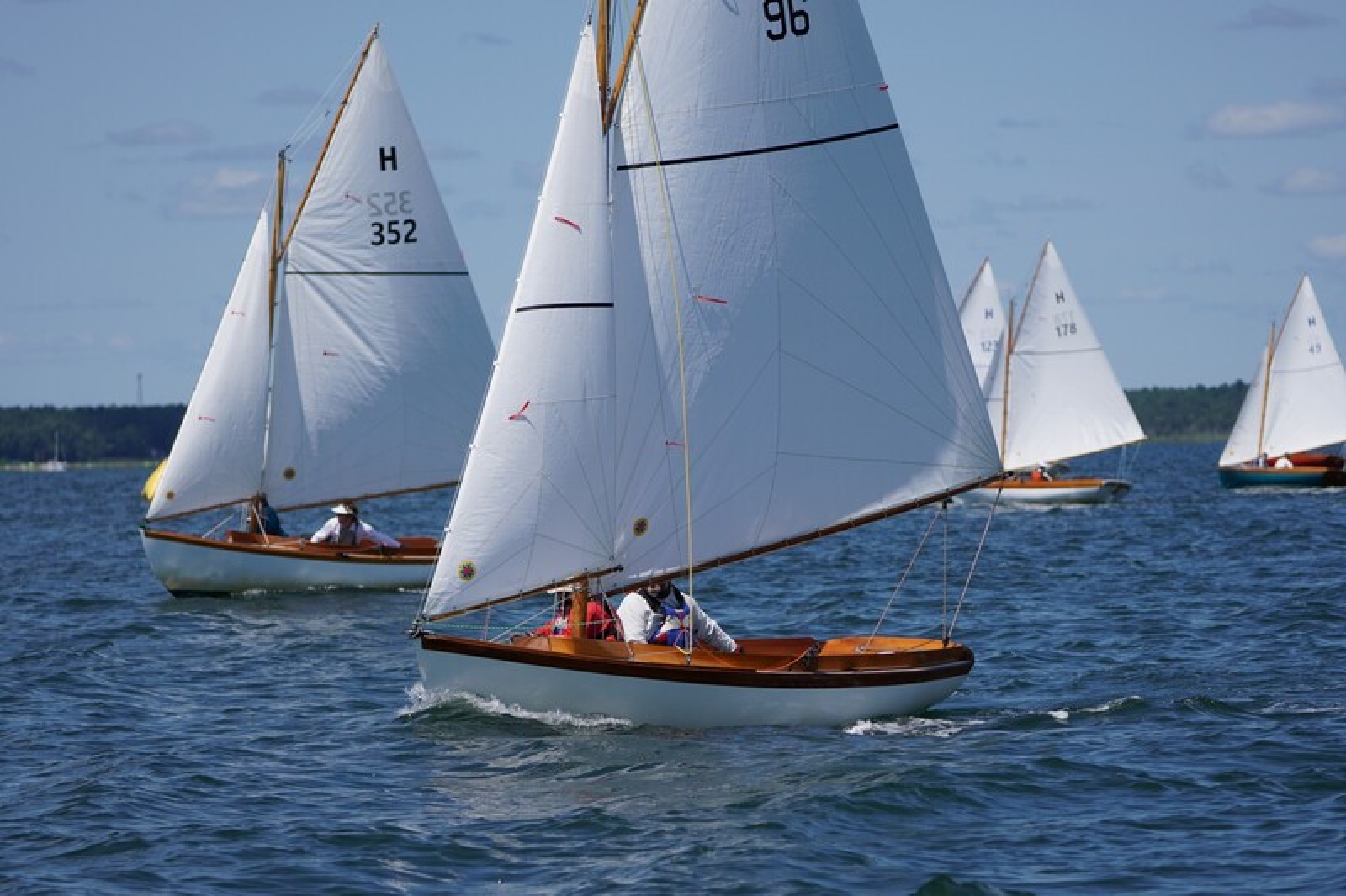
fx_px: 8410
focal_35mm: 225
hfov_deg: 9.2
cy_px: 448
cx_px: 673
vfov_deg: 6.1
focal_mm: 150
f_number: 5
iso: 125
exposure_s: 1/1600
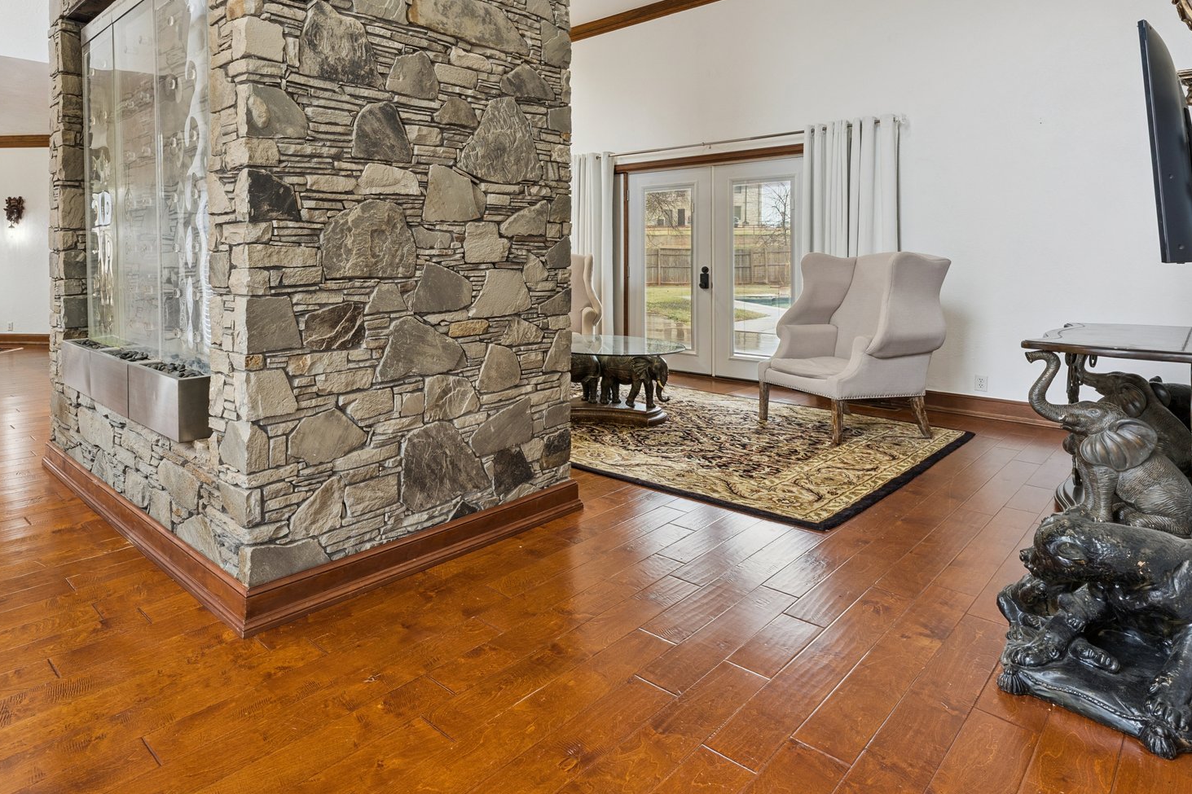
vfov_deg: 57.1
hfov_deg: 77.8
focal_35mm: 21
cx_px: 407
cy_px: 256
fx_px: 709
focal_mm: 15.3
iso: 200
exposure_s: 1/10
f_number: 10
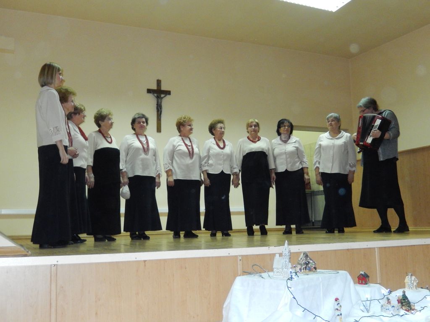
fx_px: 509
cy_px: 161
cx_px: 215
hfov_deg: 45.8
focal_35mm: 41
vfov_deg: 35.1
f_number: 4.2
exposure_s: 1/30
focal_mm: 7.3
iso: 720
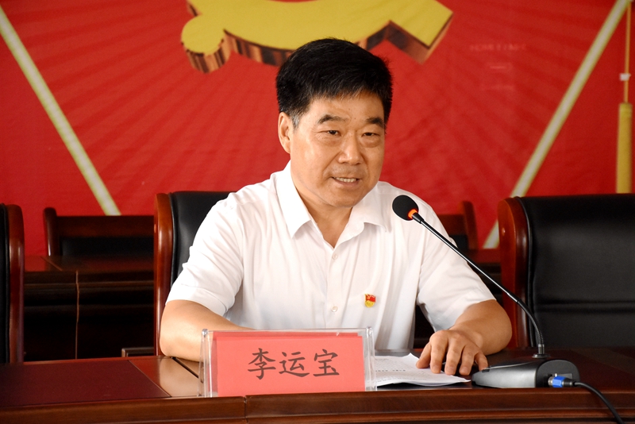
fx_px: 2117
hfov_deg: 17.1
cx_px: 318
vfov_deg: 11.4
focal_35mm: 120
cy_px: 212
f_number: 5.6
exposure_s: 1/160
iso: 2500
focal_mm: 80
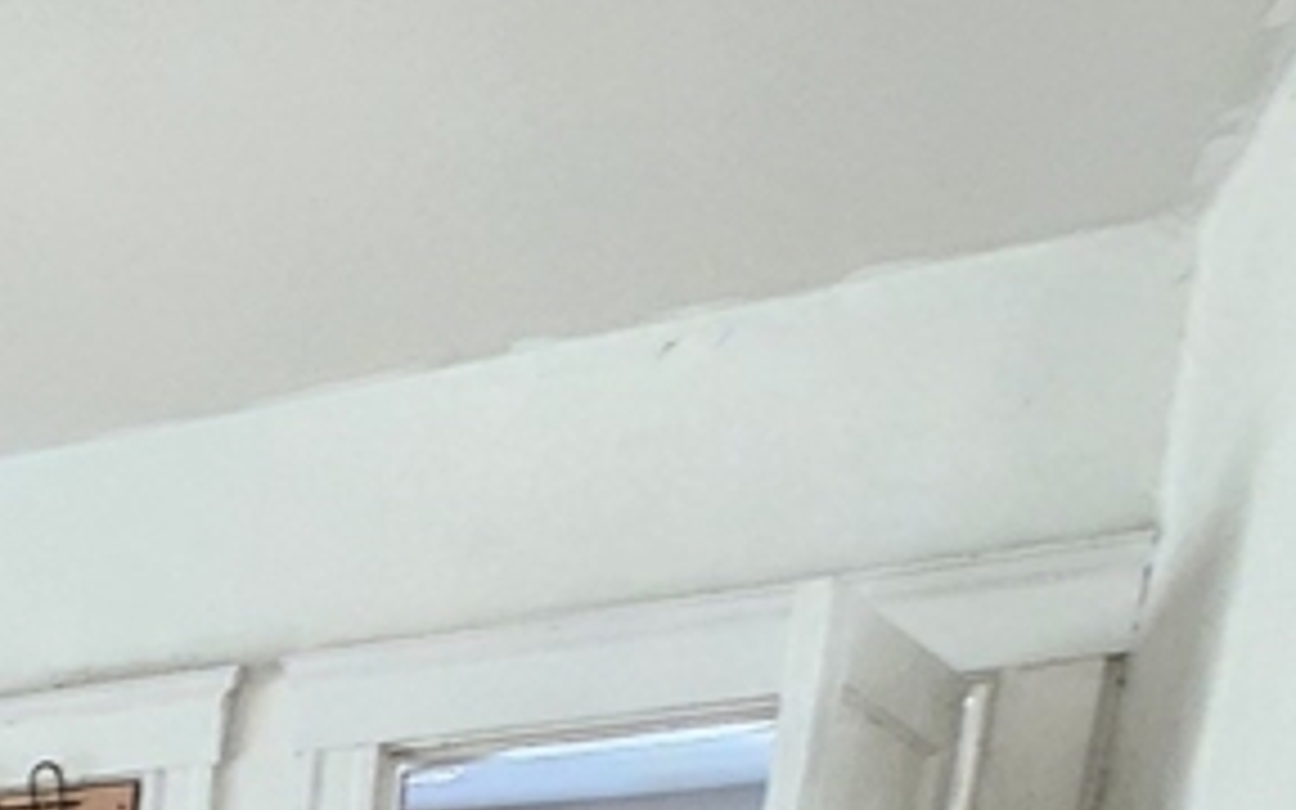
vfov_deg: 17.4
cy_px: 1688
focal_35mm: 49
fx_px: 1731
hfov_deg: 29.7
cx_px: -518
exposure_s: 1/24
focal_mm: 2.2
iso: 2000
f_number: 2.2
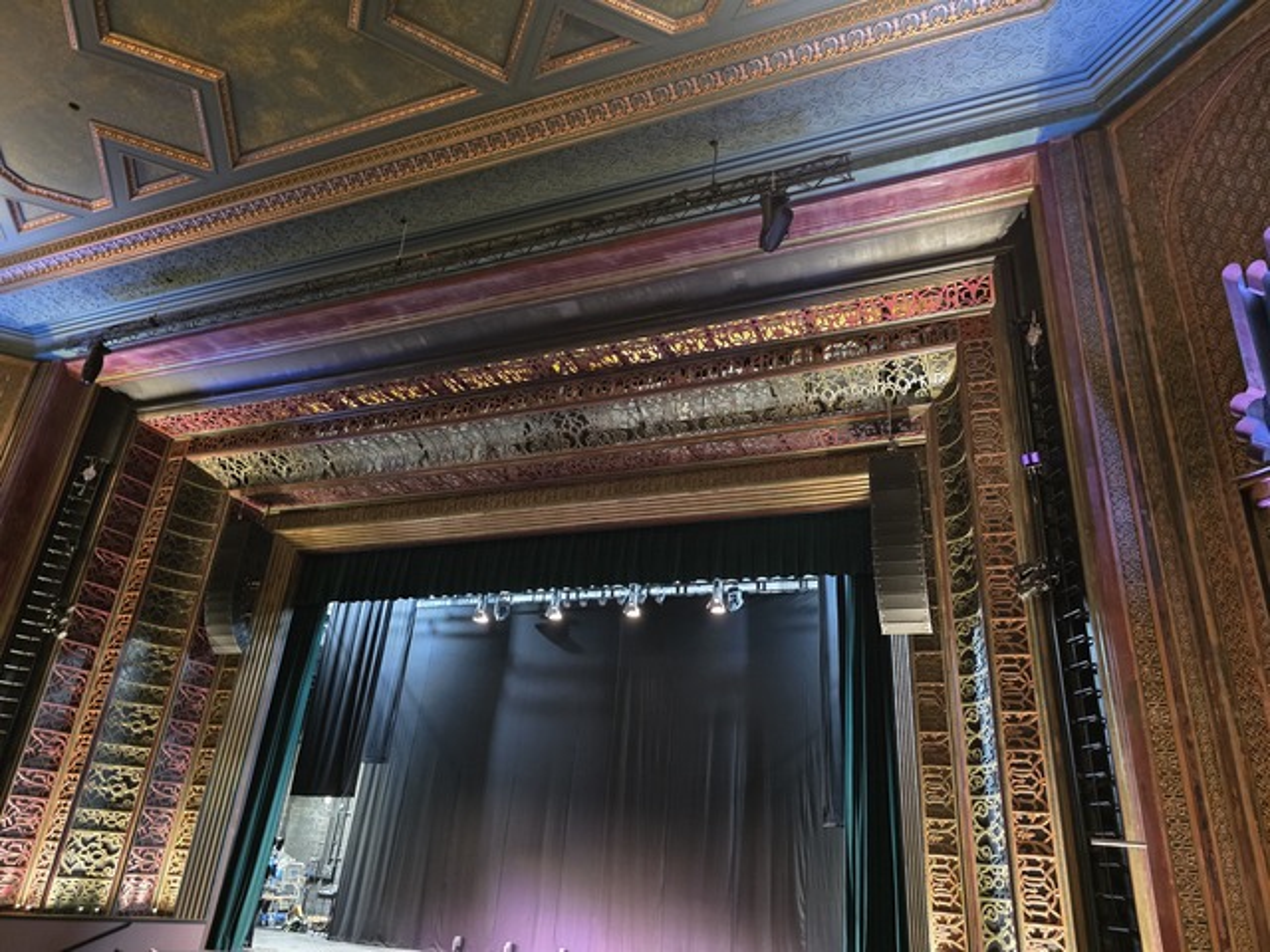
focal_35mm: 23
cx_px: 635
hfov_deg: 73.9
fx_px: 844
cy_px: 476
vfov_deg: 58.9
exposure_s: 1/17.2
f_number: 1.7
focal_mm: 6.3
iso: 1250
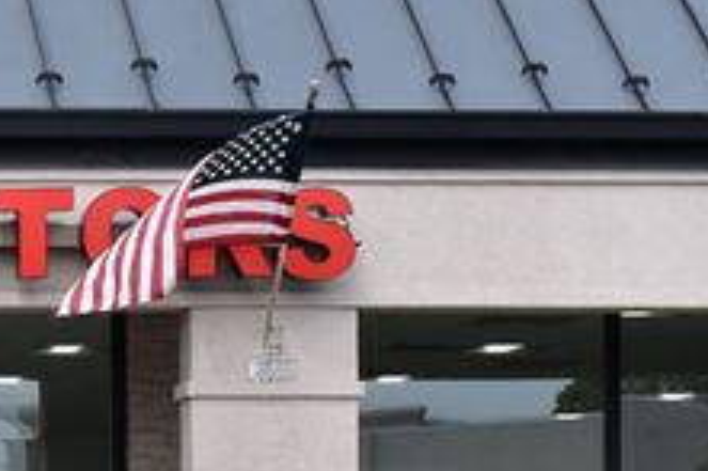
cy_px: 615
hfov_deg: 14.4
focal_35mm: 134
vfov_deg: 10.0
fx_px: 2642
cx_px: -311
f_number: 11
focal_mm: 31
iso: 400
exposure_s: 1/400
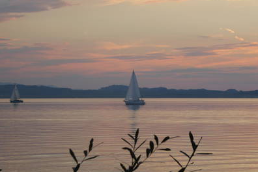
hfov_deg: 14.2
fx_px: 1039
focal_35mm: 145
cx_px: 130
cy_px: 88
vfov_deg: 9.5
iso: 100
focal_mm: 22.3
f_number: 5.2
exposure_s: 1/60
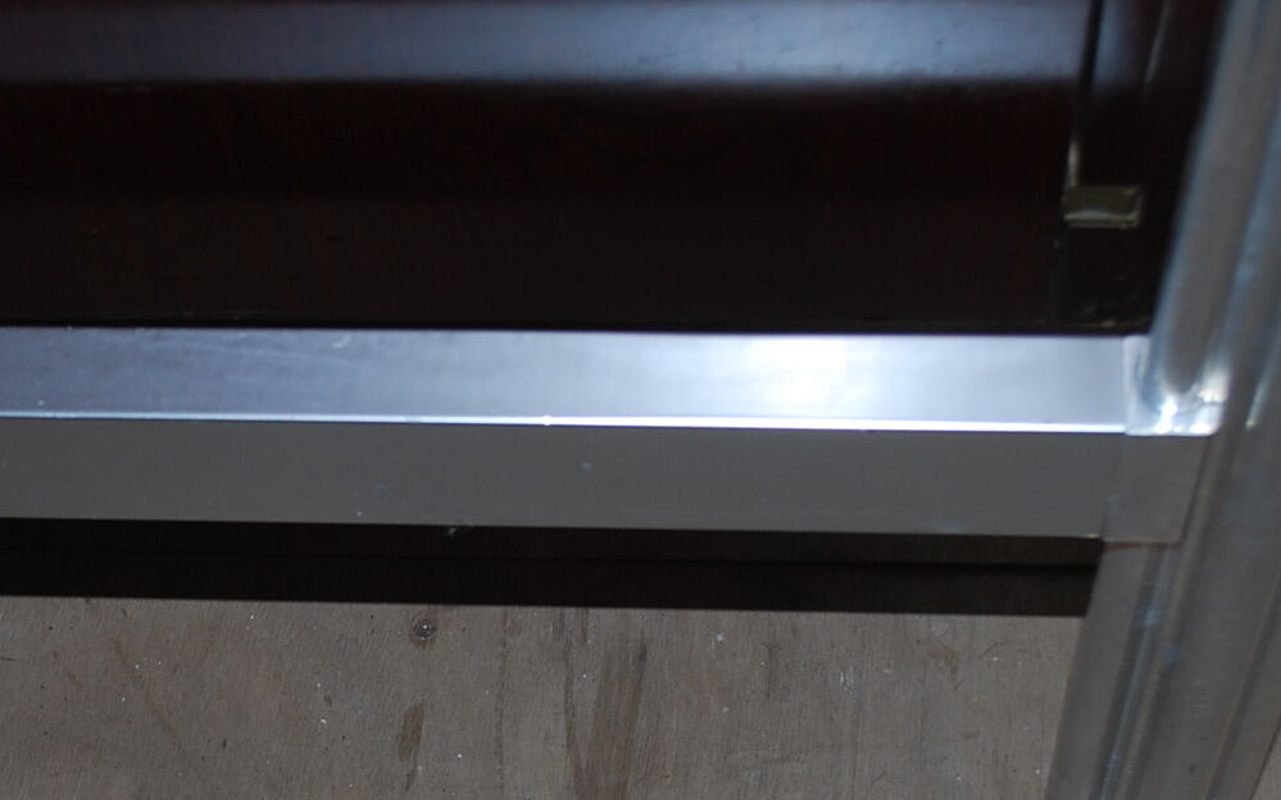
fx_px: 3107
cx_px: 267
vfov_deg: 14.5
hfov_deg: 23.0
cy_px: 713
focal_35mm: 89
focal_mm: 30
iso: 200
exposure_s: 1/60
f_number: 4.8
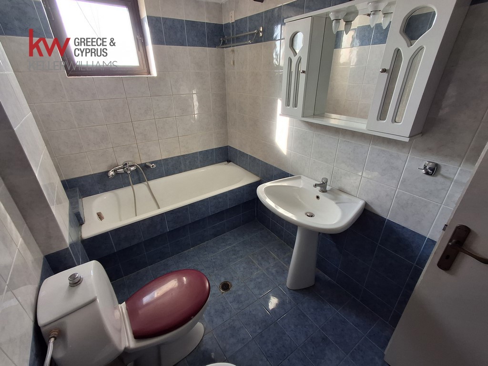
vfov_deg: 78.1
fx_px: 226
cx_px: 244
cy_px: 183
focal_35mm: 16
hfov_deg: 94.5
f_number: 2.2
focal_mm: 1.64
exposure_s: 1/100
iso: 40
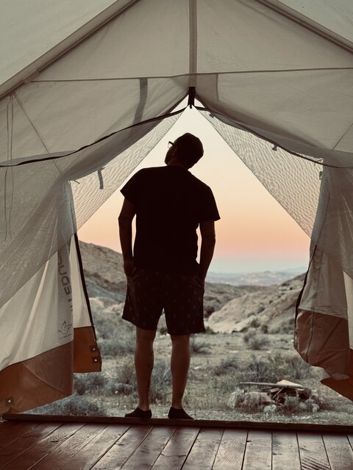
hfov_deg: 30.3
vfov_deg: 39.7
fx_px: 653
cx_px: 176
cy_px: 235
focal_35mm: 48
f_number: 1.78
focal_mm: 6.76
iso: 80
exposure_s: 1/121
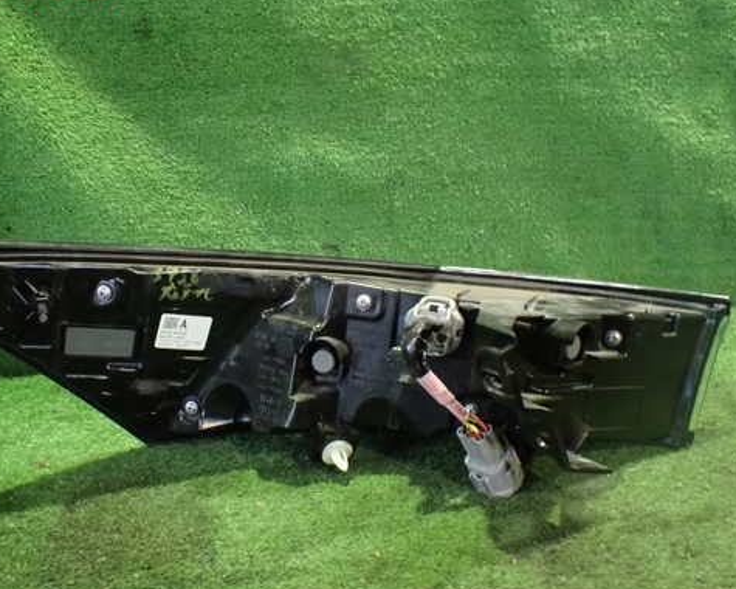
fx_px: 806
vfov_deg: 40.1
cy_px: 315
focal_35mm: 37
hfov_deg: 48.8
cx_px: 291
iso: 1250
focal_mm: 5.4
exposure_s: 1/30
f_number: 2.3
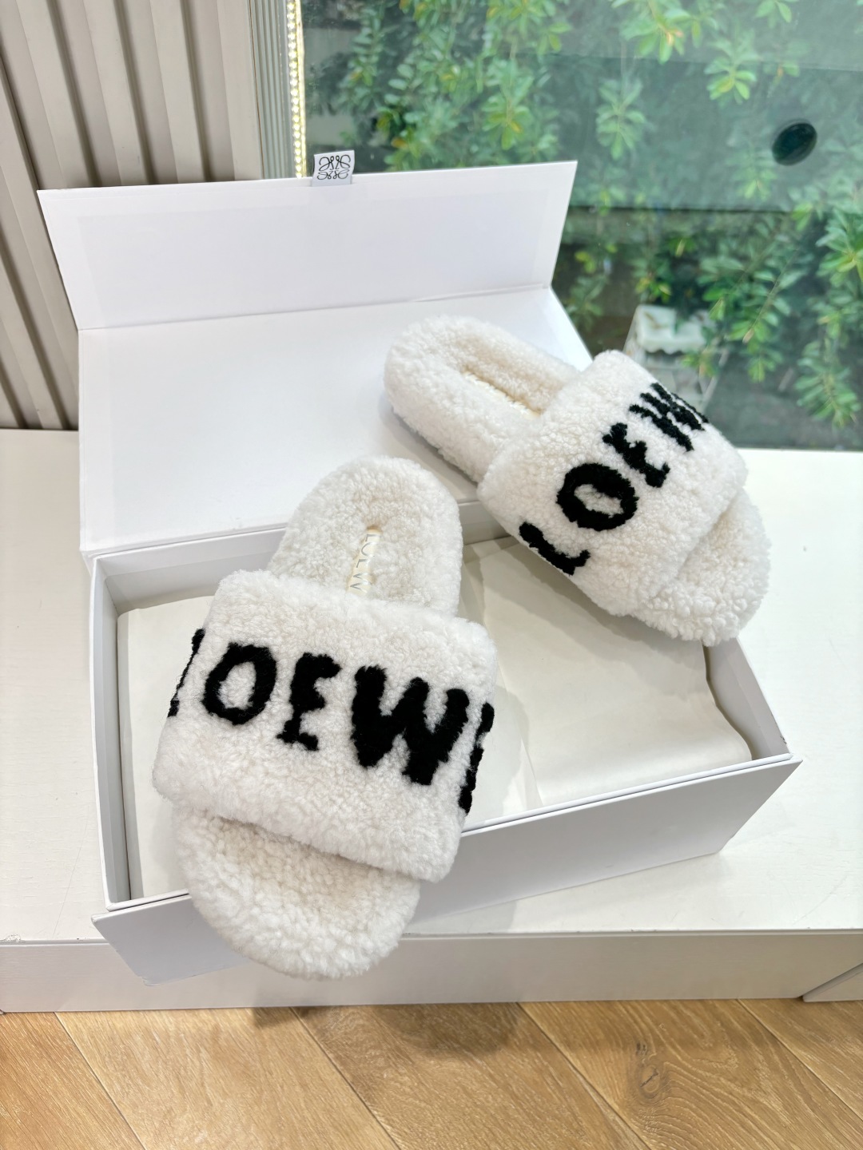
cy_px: 575
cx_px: 432
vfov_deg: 67.3
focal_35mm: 26
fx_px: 864
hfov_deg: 53.1
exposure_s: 1/126
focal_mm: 5.96
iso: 40
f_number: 1.6
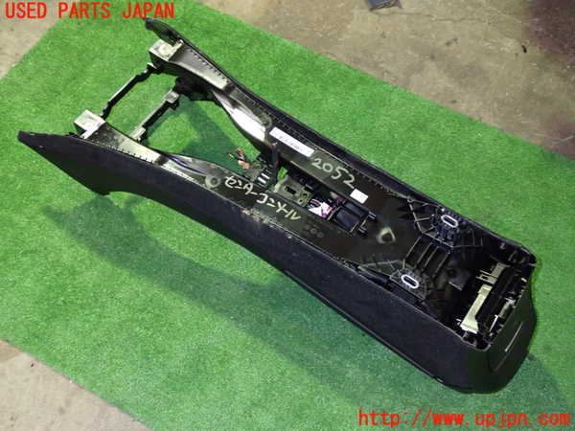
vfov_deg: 37.7
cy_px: 216
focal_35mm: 38
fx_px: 631
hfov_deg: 49.0
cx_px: 288
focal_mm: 6.83
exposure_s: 1/40
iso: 640
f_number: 2.7
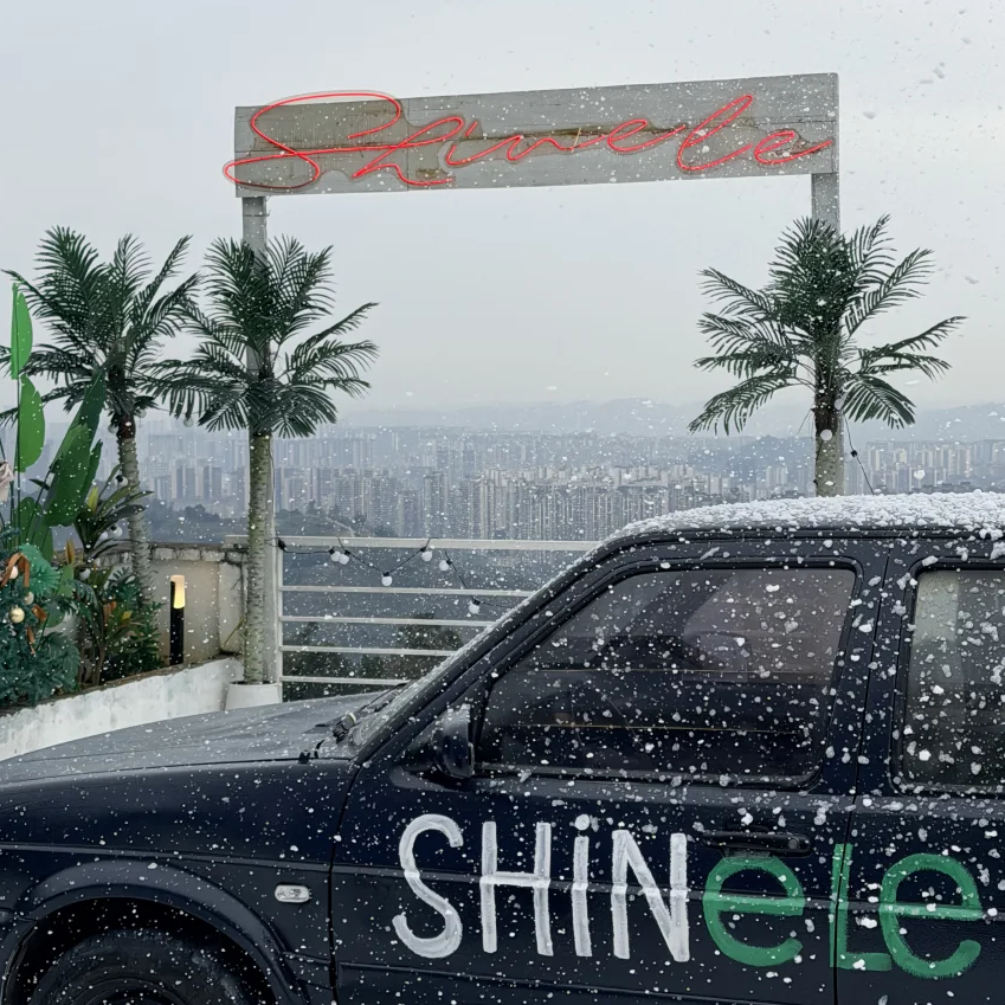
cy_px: 546
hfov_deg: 24.0
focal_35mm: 72
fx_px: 2365
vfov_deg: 24.0
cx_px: 472
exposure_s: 1/2088
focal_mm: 6.76
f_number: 1.78
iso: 64
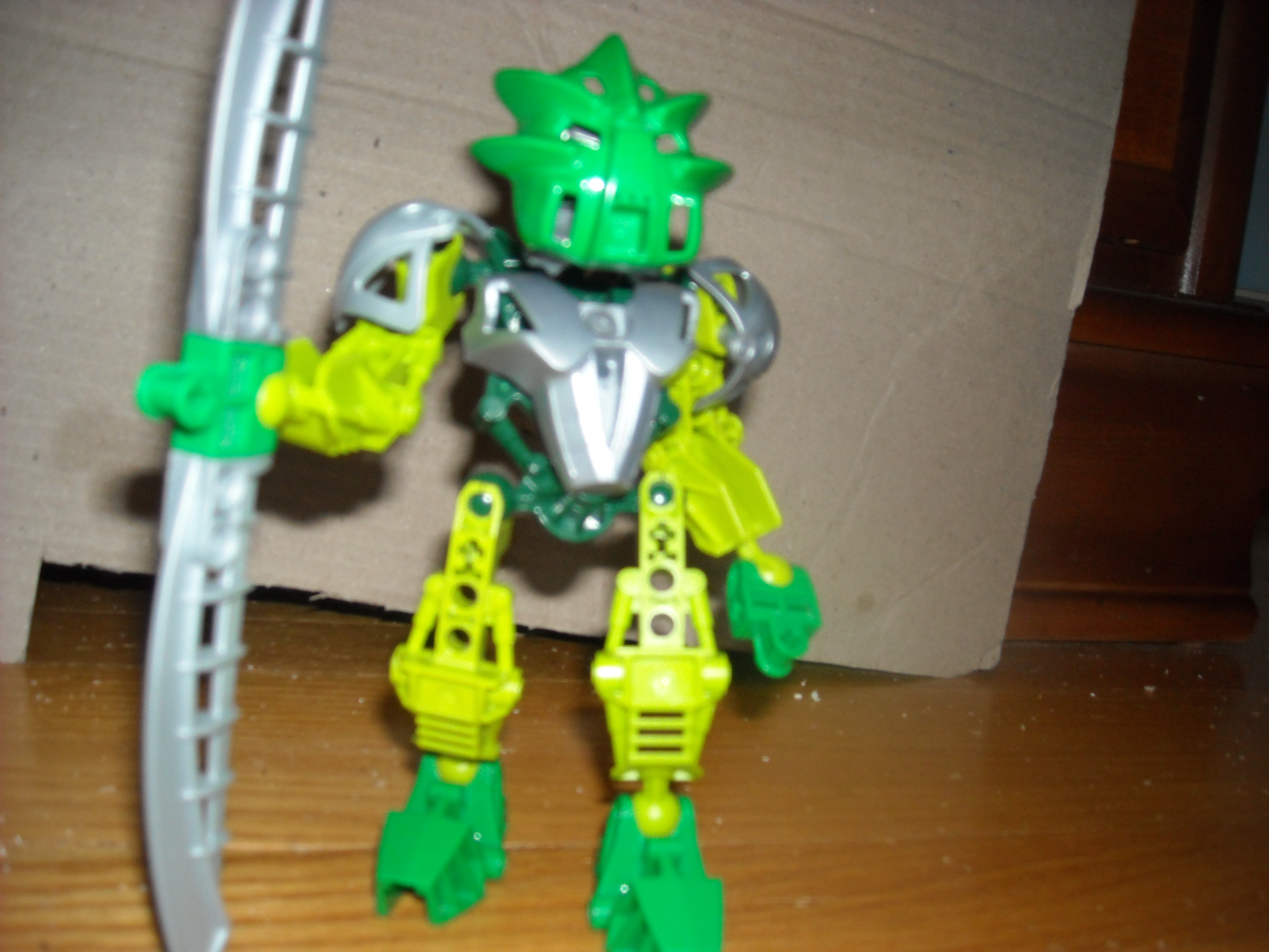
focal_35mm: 35
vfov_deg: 40.7
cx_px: 634
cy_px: 476
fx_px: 1283
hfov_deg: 52.6
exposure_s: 1/60
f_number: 2.8
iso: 200
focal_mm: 5.7
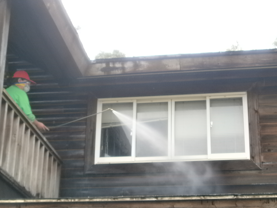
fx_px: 648
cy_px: 133
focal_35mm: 81
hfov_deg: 24.1
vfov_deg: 18.2
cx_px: 129
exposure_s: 1/160
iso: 100
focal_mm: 11.1
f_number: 4.6
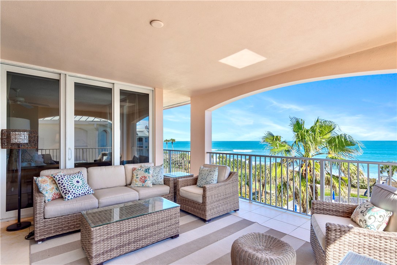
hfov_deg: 95.0
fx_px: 182
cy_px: 132
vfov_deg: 72.1
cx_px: 198
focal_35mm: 16
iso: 320
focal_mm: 11
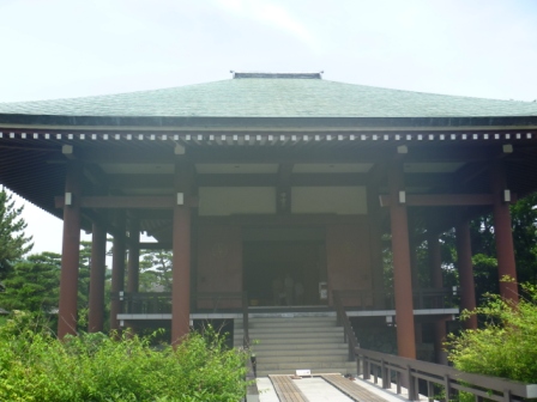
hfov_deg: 52.6
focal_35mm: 35
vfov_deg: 40.7
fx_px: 543
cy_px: 201
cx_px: 268
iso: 80
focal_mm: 6.3
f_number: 4.5
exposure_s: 1/250
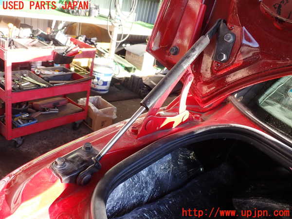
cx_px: 146
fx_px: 253
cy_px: 110
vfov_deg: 46.8
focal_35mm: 30
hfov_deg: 60.0
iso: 100
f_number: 3.2
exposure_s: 1/125
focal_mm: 5.4
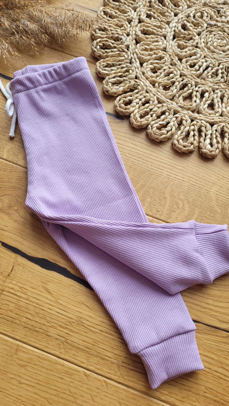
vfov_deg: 66.1
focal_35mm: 29
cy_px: 201
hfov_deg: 40.2
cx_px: 120
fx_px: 313
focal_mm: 5.4
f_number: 1.8
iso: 64
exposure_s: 1/100
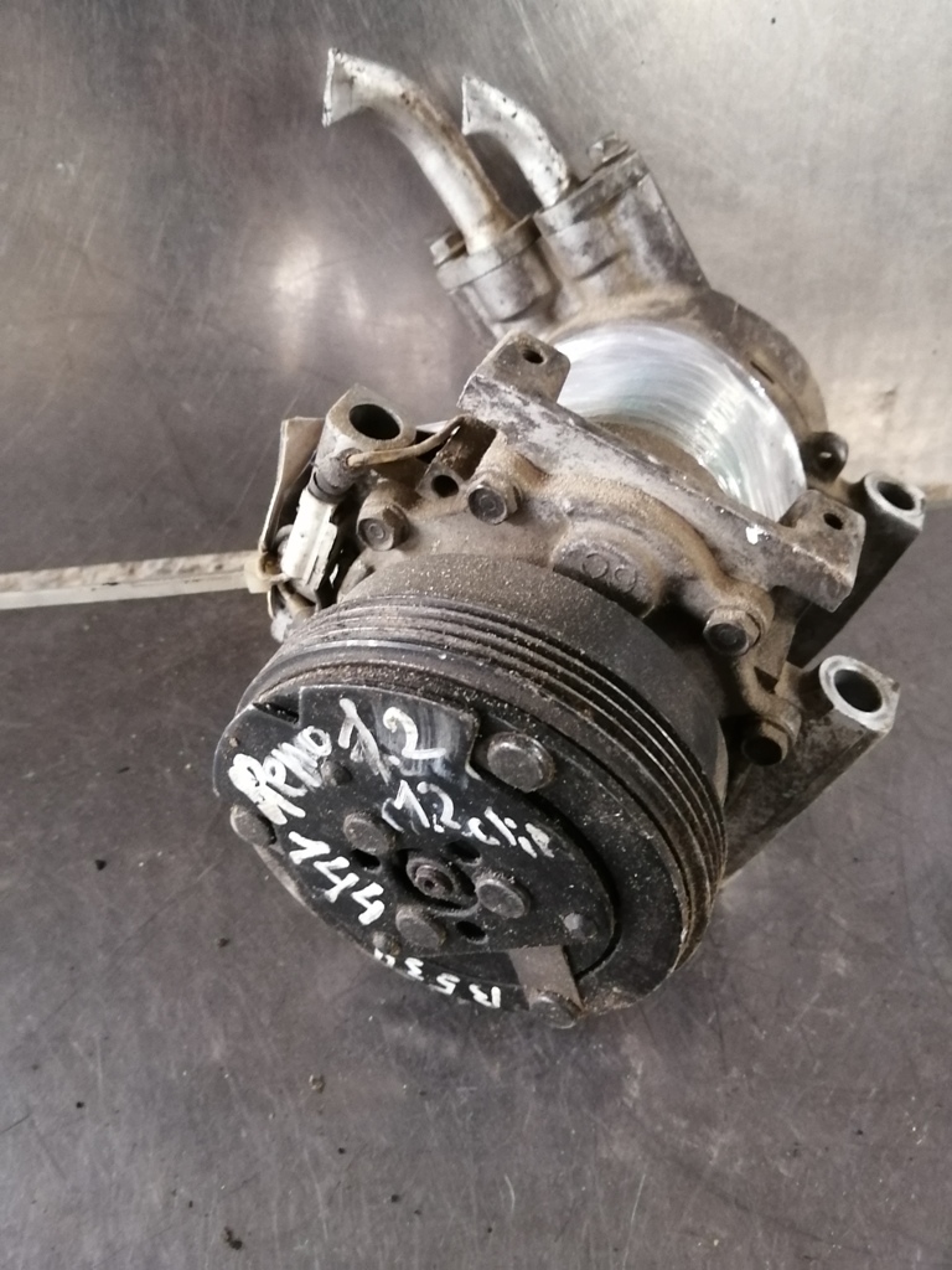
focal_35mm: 27
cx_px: 476
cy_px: 635
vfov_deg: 65.3
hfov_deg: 51.4
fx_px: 990
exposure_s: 1/16.7
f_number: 1.8
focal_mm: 3.62
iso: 1000
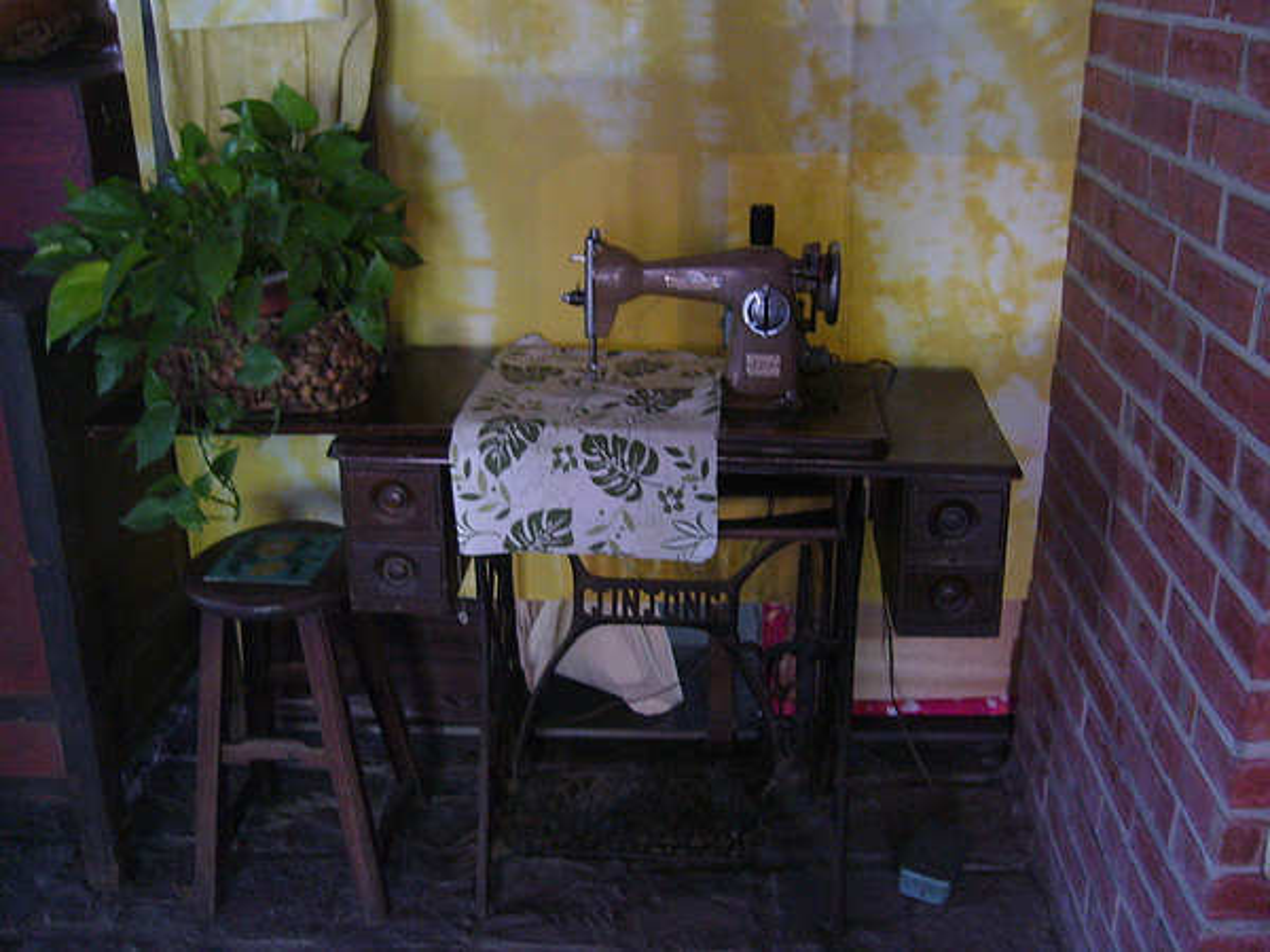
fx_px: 1284
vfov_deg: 40.7
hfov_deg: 52.6
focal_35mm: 35
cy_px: 476
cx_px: 635
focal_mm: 5.8
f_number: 2.8
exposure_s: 1/8
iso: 200
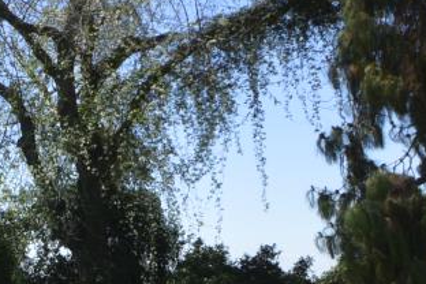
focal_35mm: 72
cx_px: -239
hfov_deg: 22.3
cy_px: 246
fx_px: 852
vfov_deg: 18.7
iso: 100
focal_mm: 10
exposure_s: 1/200
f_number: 7.1
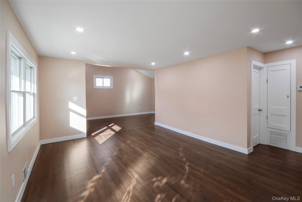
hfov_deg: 100.4
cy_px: 101
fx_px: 126
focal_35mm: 15
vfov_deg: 77.3
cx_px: 151
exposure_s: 1/1.67
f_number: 10
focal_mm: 10
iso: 100
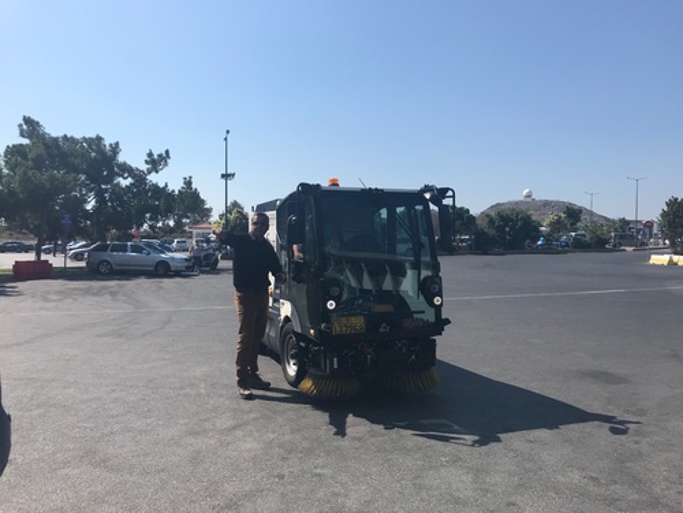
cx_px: 342
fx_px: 552
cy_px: 256
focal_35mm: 28
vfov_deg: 49.7
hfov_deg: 63.4
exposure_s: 1/3300
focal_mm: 3.99
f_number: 1.8
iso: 20
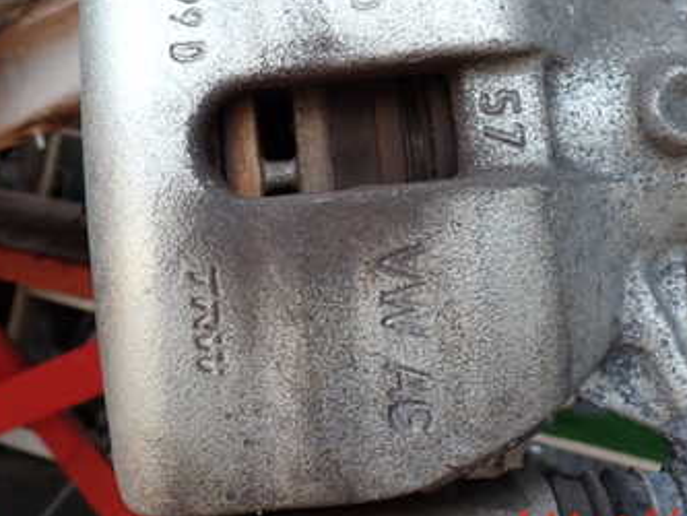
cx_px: 367
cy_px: 93
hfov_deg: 42.0
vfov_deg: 31.3
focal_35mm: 45
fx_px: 893
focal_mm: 4.5
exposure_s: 1/400
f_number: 2.8
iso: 100
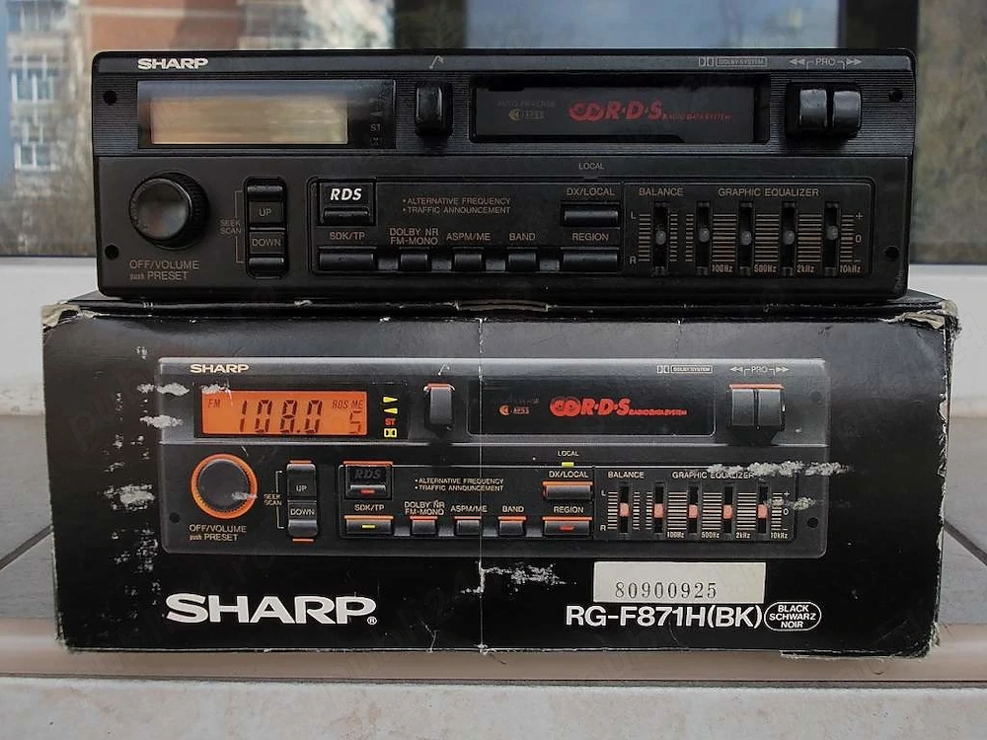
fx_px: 1226
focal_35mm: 43
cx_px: 494
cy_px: 370
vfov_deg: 33.6
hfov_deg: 43.9
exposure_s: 1/80
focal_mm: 6.1
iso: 80
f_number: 3.3
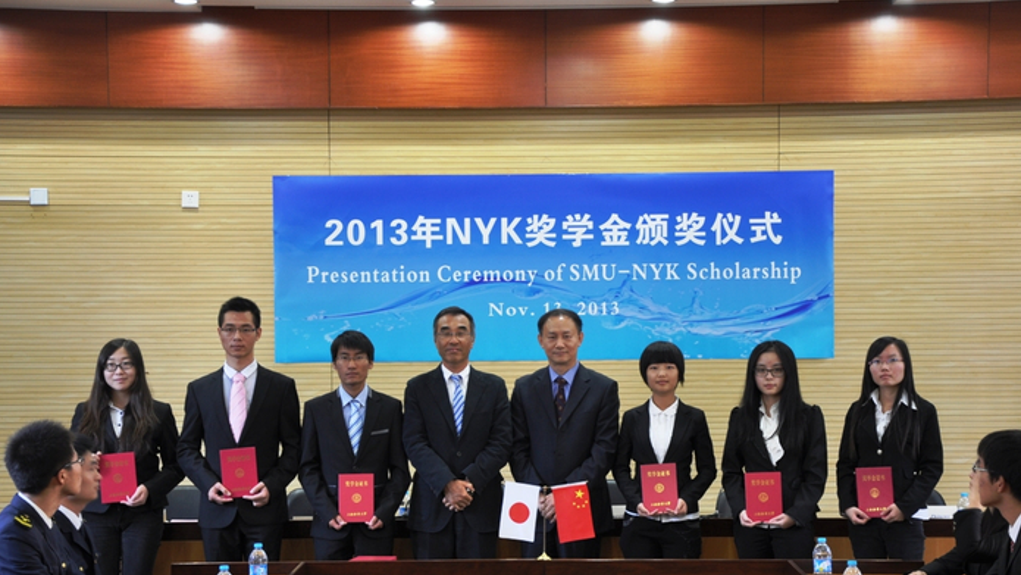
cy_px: 329
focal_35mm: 79
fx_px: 2139
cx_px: 511
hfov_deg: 26.8
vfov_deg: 15.3
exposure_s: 1/5
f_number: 5
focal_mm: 50
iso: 200
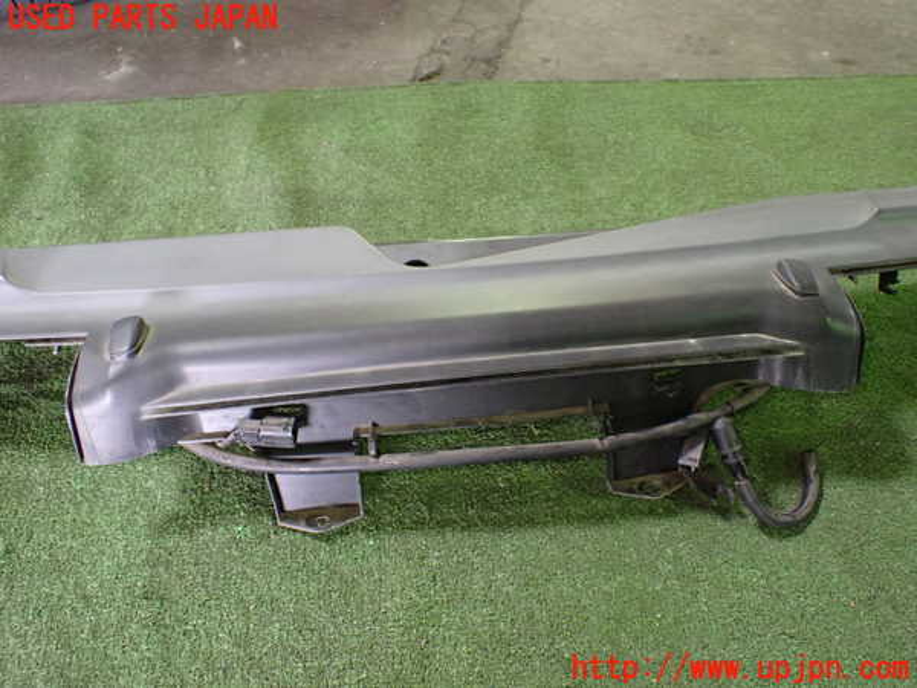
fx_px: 795
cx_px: 458
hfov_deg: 60.0
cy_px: 344
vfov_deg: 46.8
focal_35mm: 30
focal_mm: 5.4
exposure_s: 1/60
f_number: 2.3
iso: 800
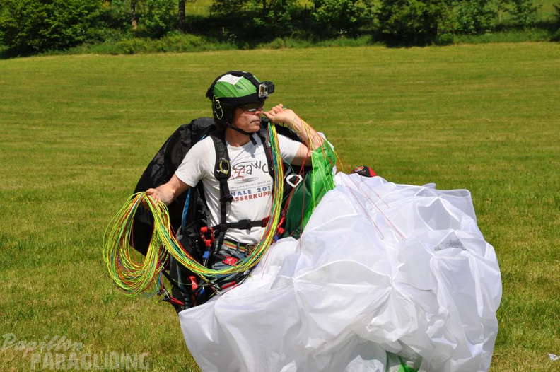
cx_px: 280
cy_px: 186
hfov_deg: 17.1
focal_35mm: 120
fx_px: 1864
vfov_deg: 11.4
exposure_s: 1/400
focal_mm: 80
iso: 200
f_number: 10
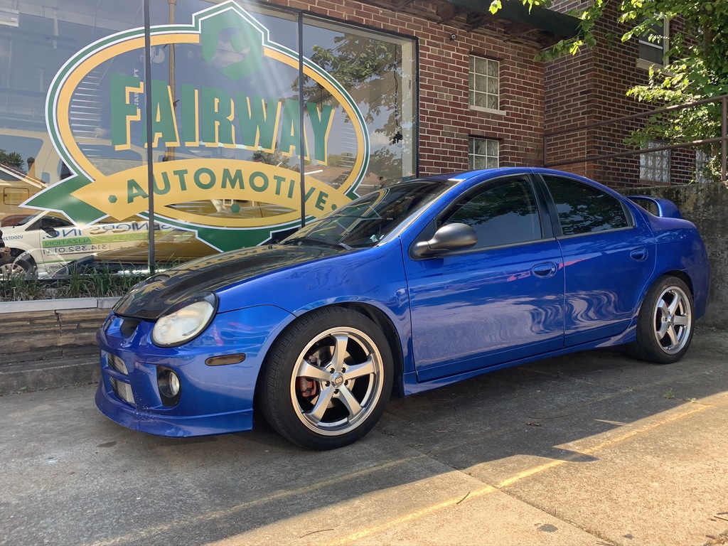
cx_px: 364
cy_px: 273
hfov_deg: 67.3
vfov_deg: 53.1
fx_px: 547
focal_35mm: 26
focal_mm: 4.25
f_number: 1.8
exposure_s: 1/291
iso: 25
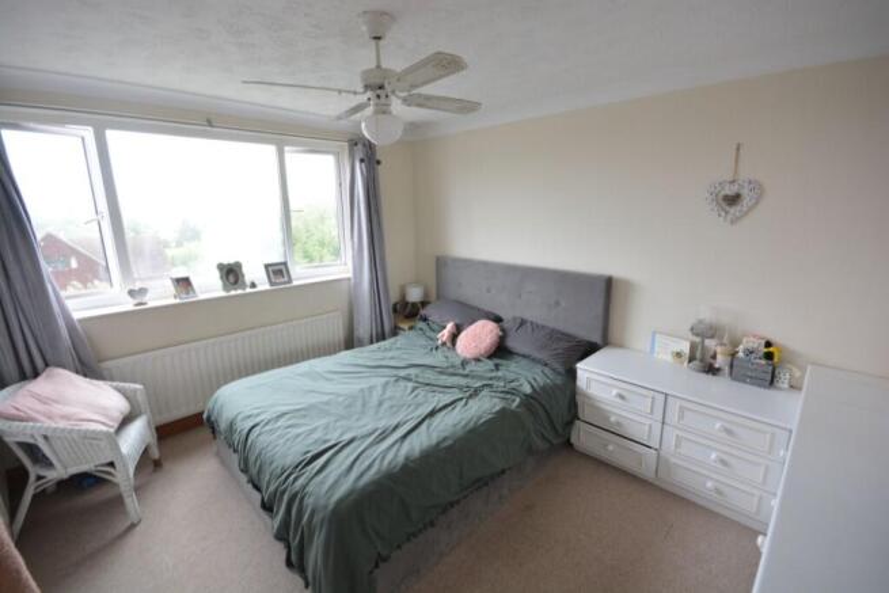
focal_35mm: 15
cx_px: 444
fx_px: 370
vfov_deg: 77.4
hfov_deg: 100.4
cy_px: 296
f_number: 8
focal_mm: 10
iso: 400
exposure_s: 1/15
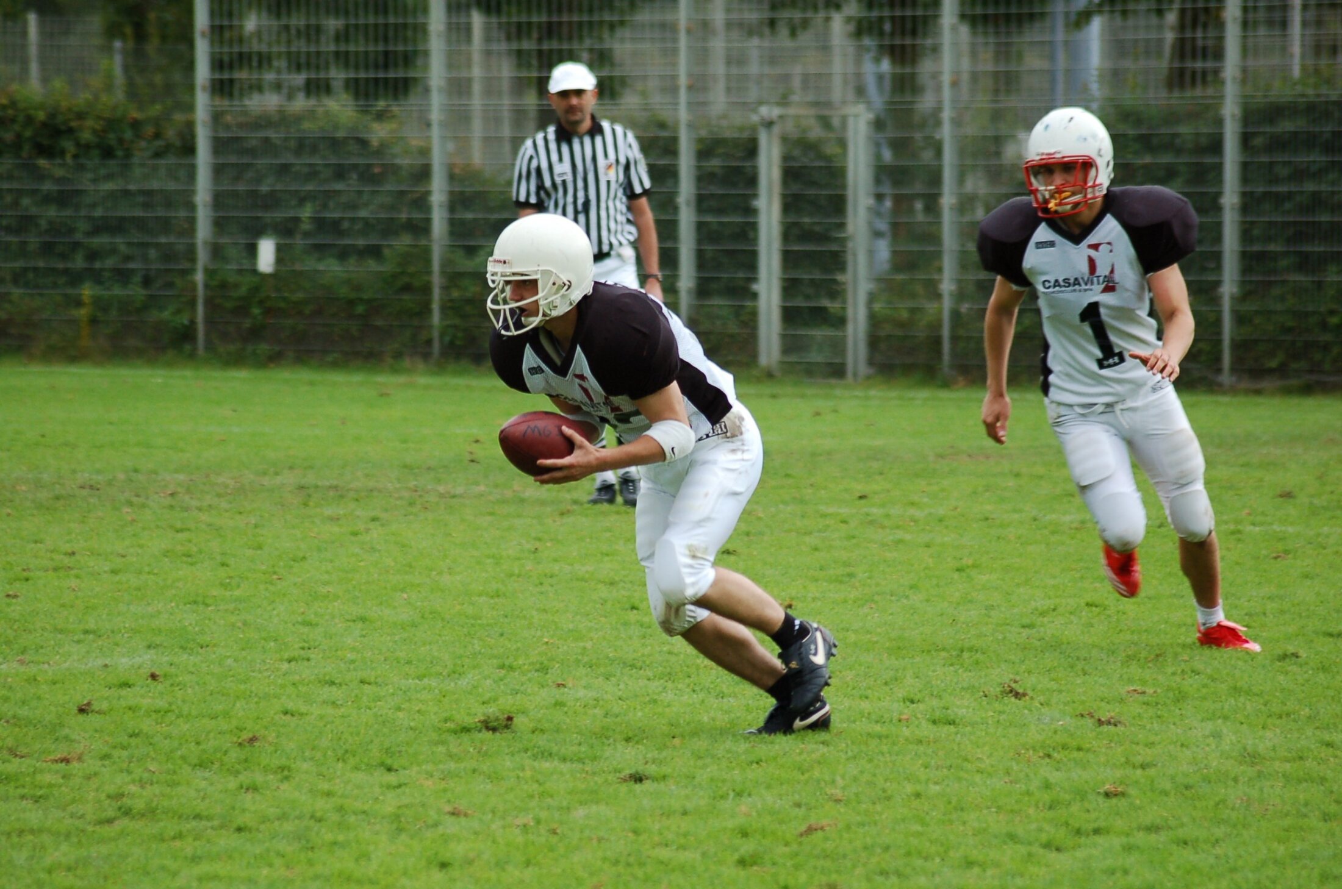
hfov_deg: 9.2
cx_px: 671
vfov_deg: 6.1
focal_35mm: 225
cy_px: 444
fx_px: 8372
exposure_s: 1/500
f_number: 4.5
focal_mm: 150
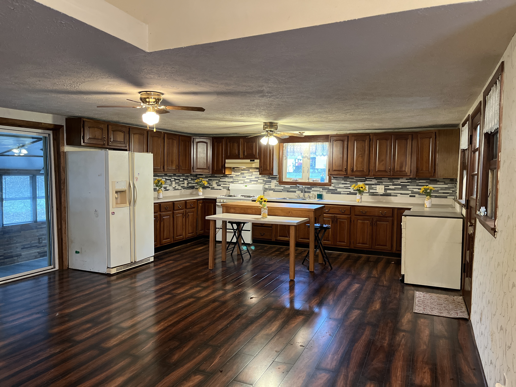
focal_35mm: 26
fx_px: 388
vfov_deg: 53.1
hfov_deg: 67.3
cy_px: 194
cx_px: 258
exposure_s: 1/60
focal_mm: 5.1
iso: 400
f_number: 1.6
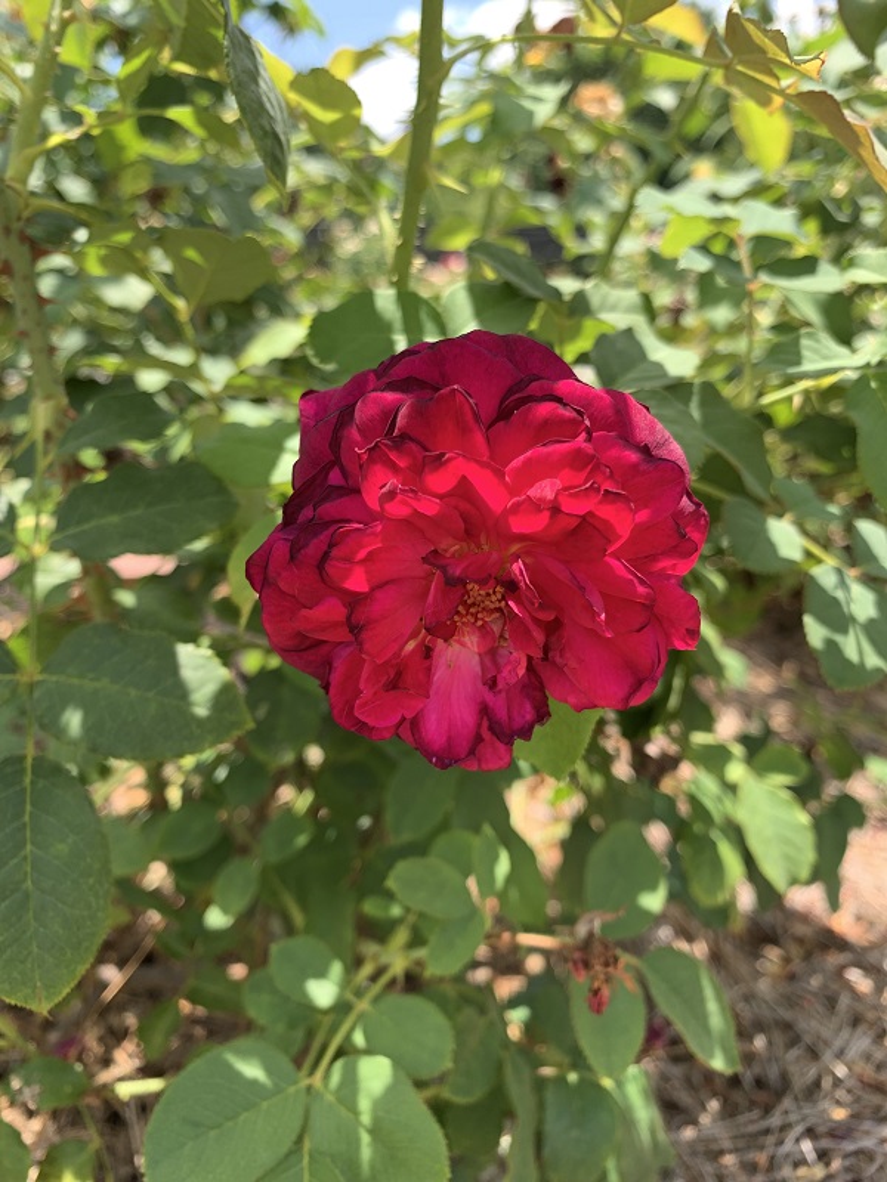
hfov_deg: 53.1
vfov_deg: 67.3
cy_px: 591
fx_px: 888
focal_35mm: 26
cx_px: 444
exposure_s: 1/252
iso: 25
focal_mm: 4.25
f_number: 1.8
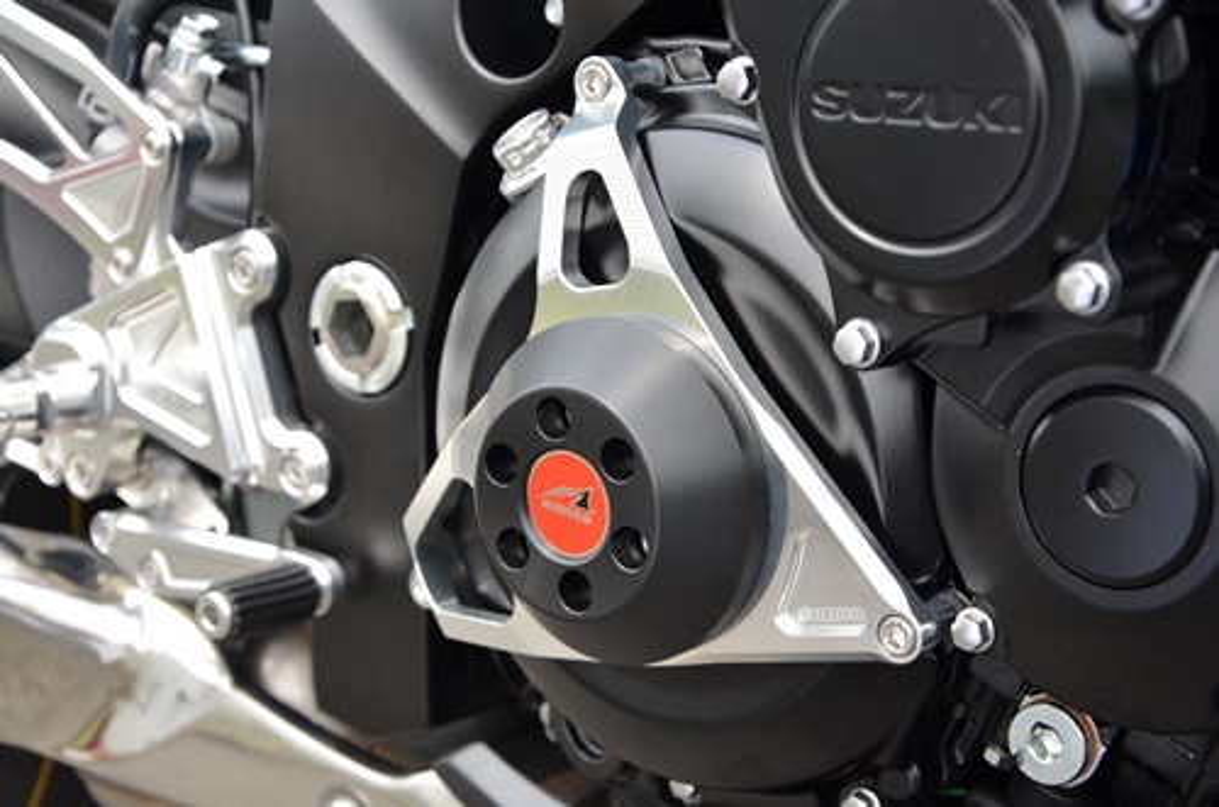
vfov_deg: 20.1
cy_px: 404
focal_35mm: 68
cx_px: 610
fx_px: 2281
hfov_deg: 29.9
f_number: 6.3
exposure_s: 1/160
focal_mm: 45
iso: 200
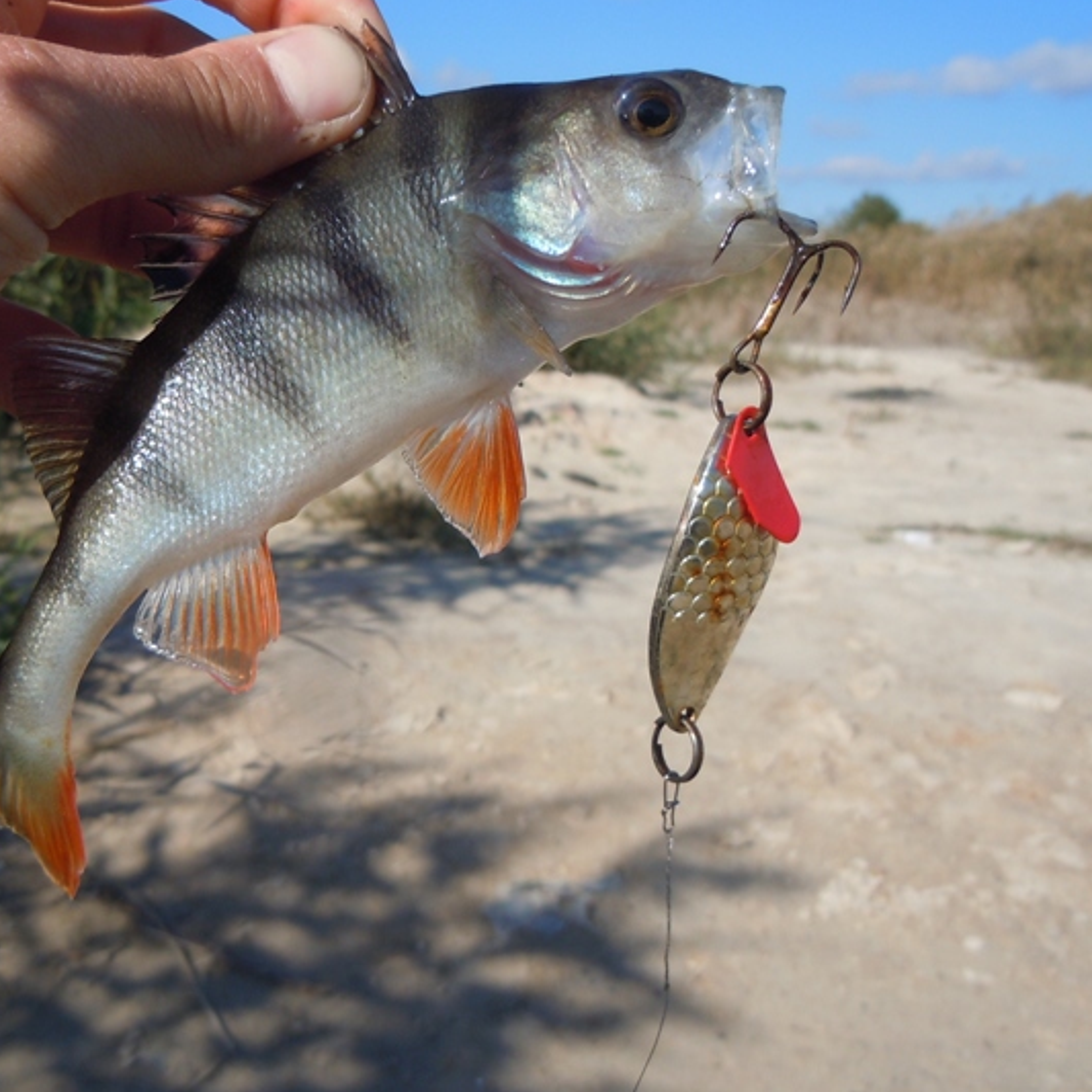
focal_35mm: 43
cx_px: 346
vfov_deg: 39.1
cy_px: 465
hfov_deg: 38.6
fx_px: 1535
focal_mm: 5.4
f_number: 7
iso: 100
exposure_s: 1/250
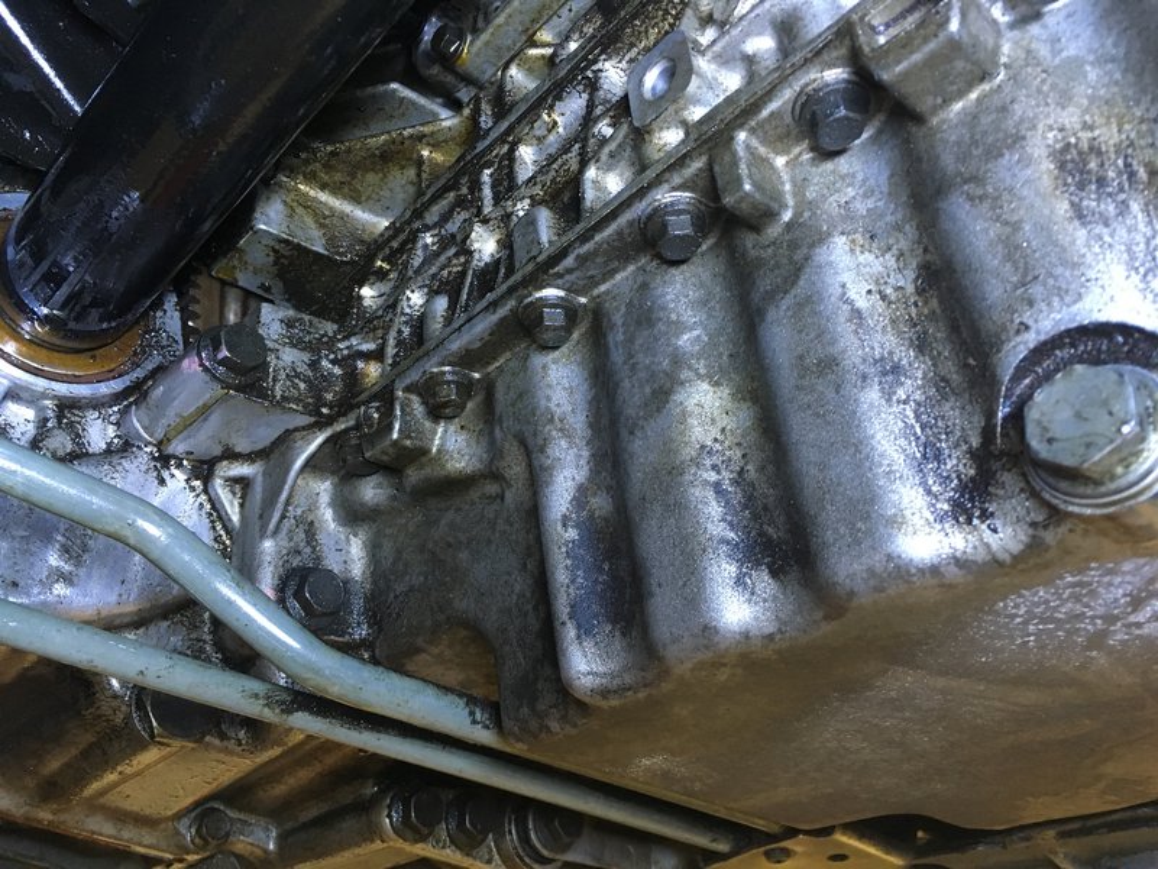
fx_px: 970
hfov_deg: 61.7
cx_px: 579
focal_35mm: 29
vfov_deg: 48.2
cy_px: 434
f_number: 2.2
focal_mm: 4.15
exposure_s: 1/24
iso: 200
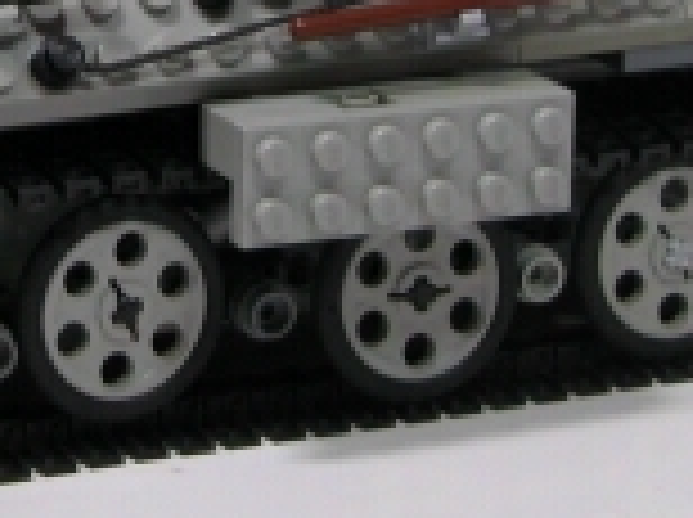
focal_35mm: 258
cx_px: -72
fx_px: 5157
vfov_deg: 5.7
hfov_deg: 7.6
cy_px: -72
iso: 100
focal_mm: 15.7
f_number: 3.2
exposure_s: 1/36.9
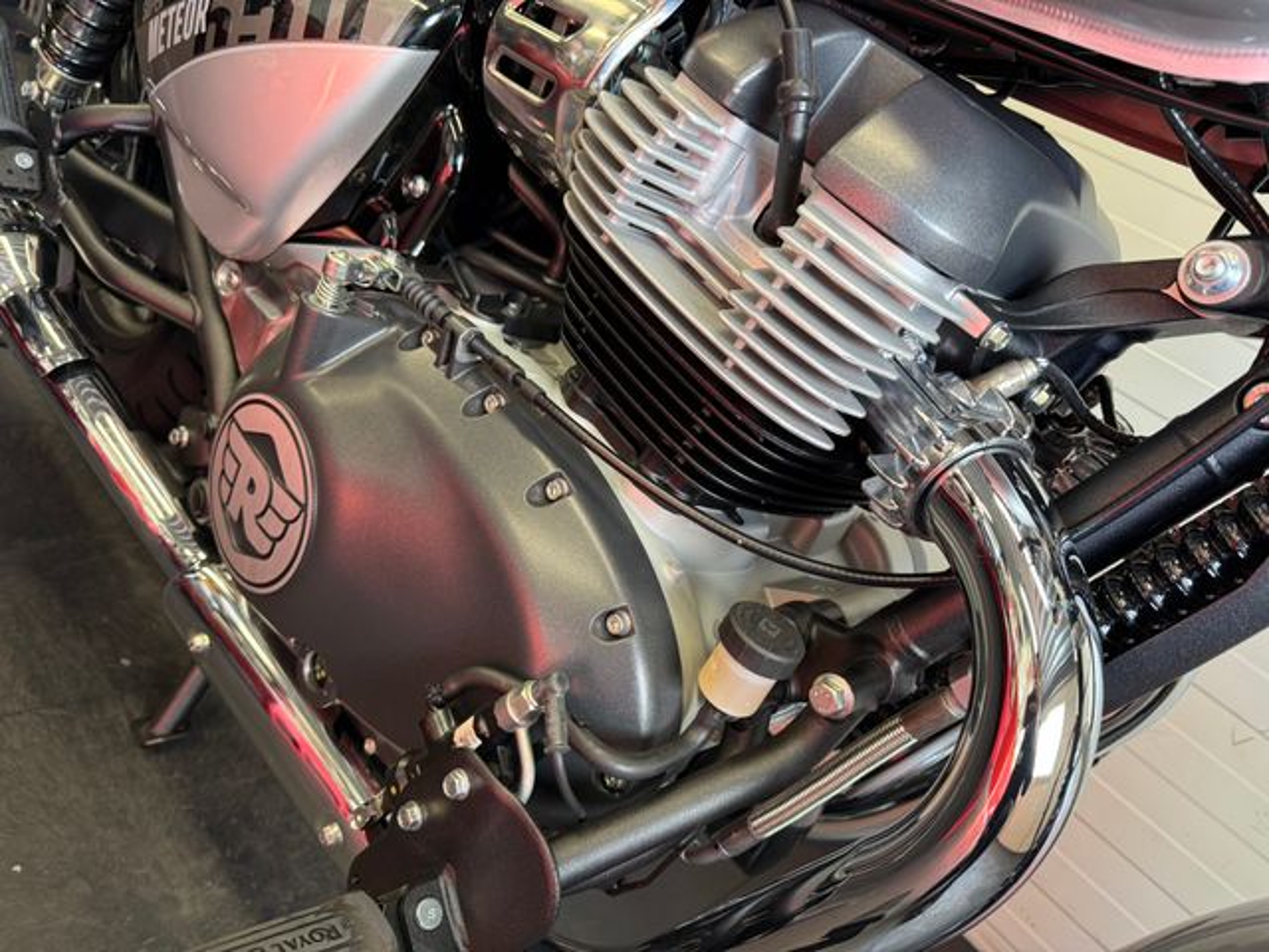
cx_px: 634
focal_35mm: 24
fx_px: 880
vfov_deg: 56.8
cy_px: 476
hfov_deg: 71.6
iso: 125
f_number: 1.78
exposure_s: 1/50
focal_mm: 6.76
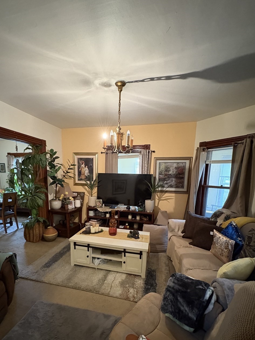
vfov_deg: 90.0
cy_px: 202
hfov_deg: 74.5
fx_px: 167
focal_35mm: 17
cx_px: 112
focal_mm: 2.22
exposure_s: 1/30
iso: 1000
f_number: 2.2
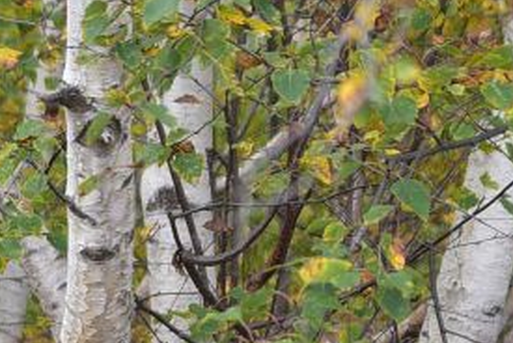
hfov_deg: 13.5
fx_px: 2154
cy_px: 320
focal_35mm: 151
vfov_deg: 9.1
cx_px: 134
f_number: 2.8
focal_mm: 32
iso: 100
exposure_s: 1/400
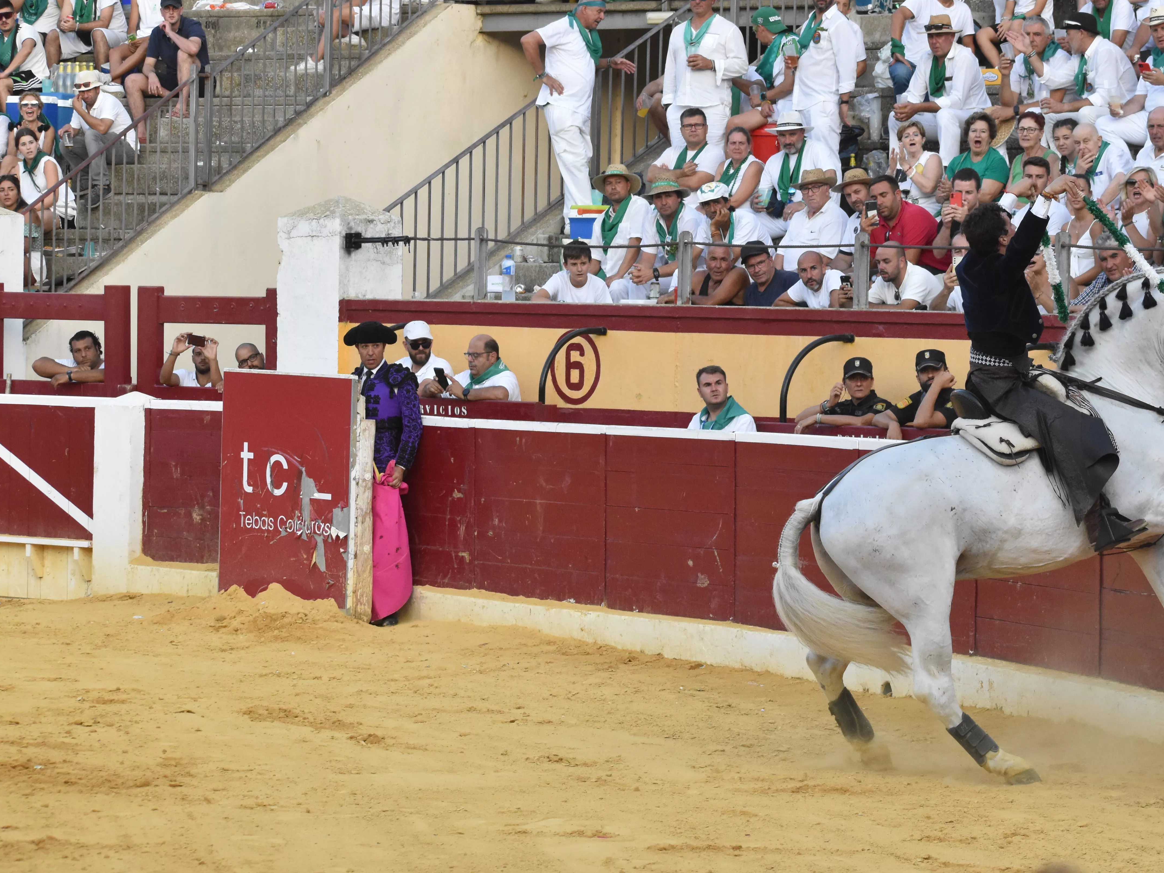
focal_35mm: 141
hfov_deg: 14.0
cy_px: 353
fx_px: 4741
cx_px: 780
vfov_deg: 10.5
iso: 1600
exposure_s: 1/800
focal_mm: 70
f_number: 7.1
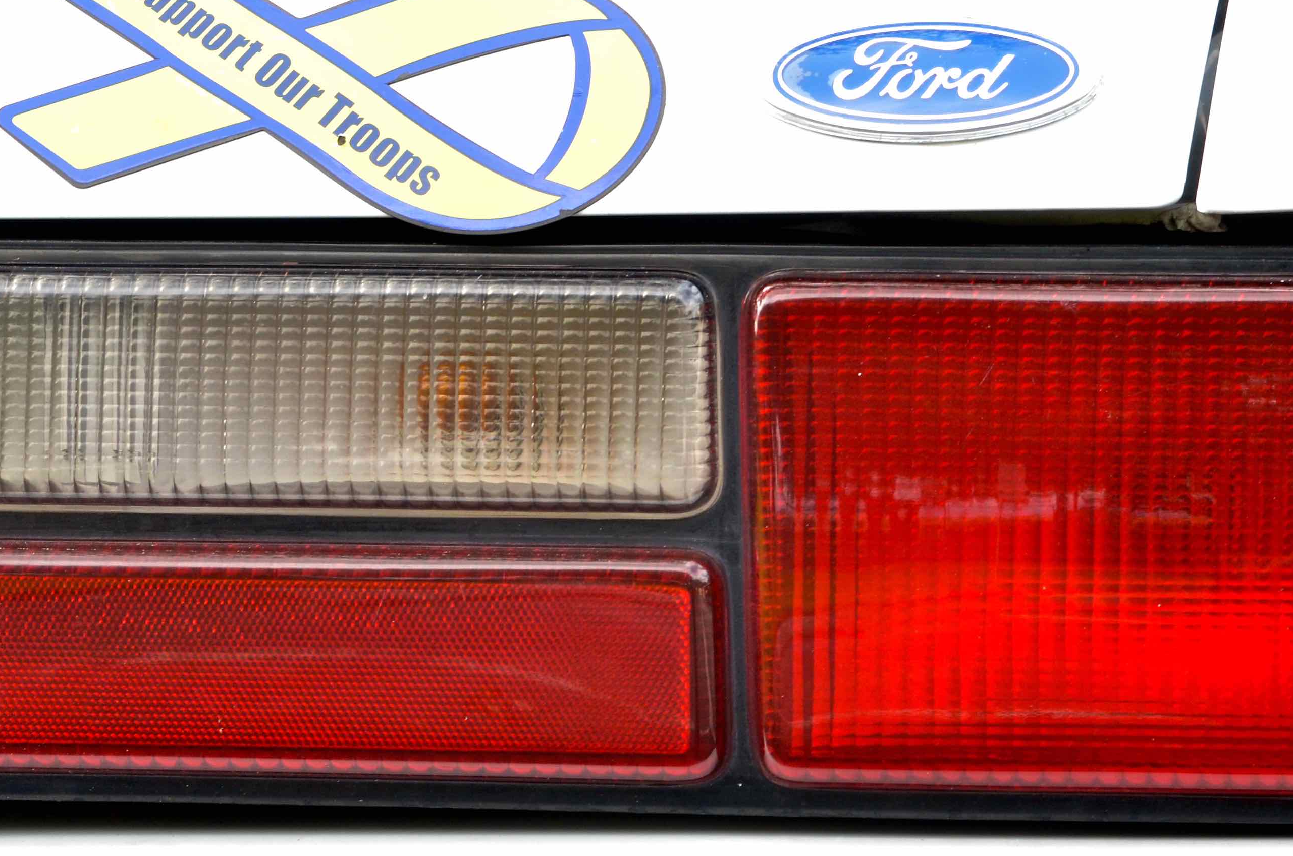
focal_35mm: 202
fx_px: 7240
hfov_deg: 10.2
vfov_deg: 6.8
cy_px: 583
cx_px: 717
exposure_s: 1/125
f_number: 8
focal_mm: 70
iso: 400
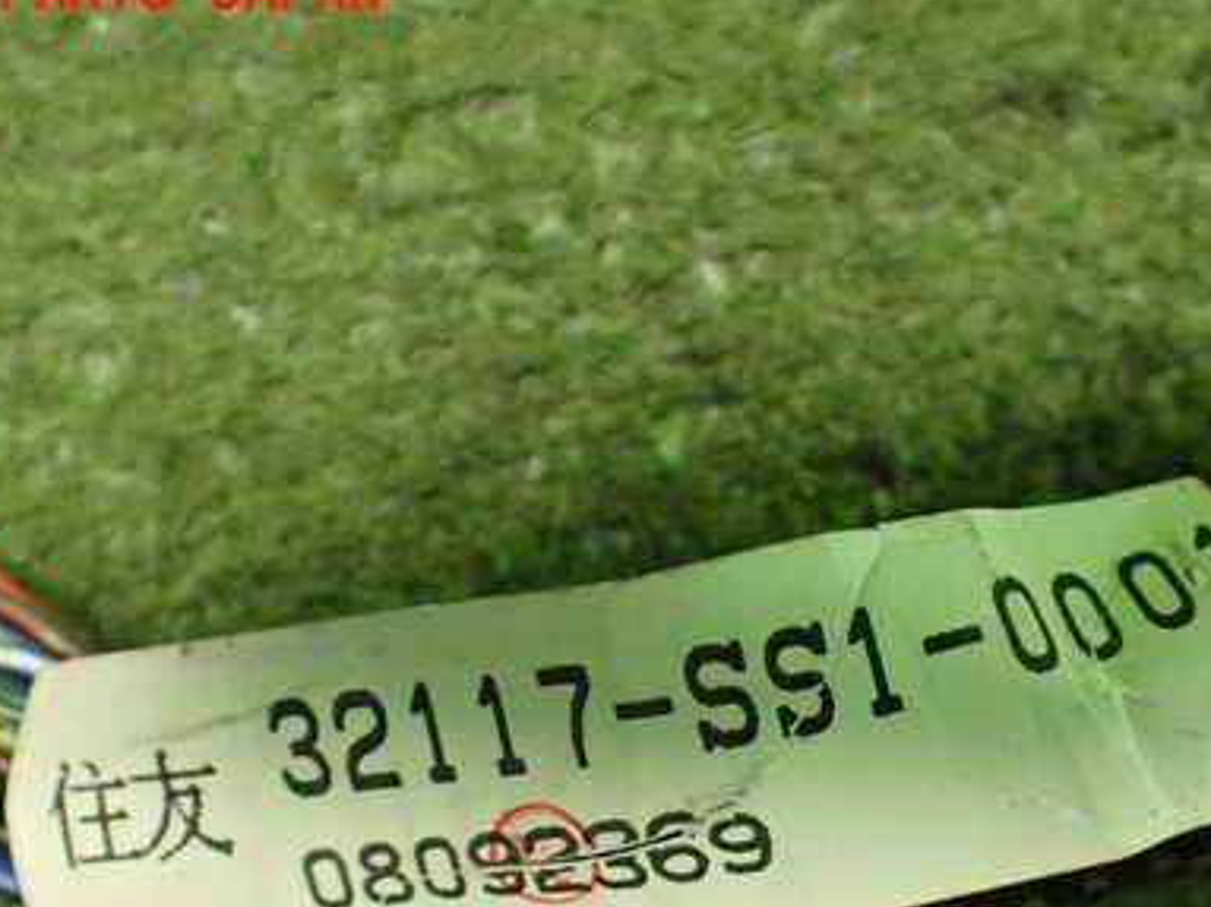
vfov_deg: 30.4
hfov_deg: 40.2
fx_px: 1644
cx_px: 756
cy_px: 660
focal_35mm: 47
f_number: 2.3
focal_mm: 5.4
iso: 800
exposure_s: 1/80
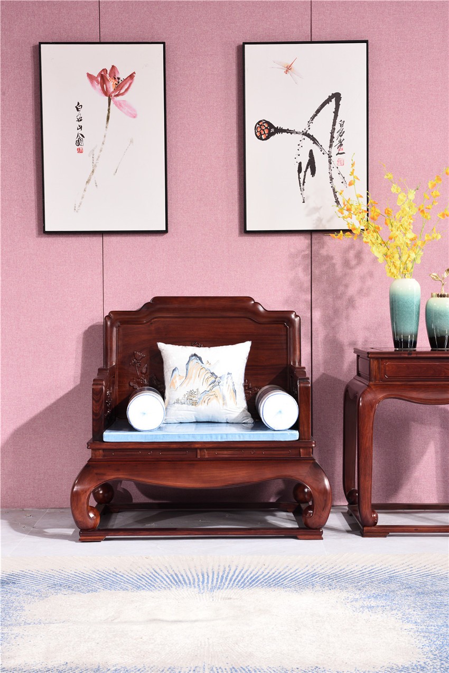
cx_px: 224
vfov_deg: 32.4
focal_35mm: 62
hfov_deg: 21.9
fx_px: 1159
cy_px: 336
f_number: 13
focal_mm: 62
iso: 125
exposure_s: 1/125
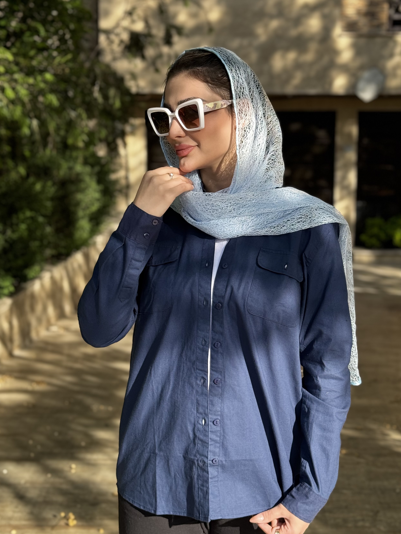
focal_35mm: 58
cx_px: 228
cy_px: 228
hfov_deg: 25.2
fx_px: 896
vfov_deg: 33.2
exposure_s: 1/1637
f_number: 1.78
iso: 64
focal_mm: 6.76
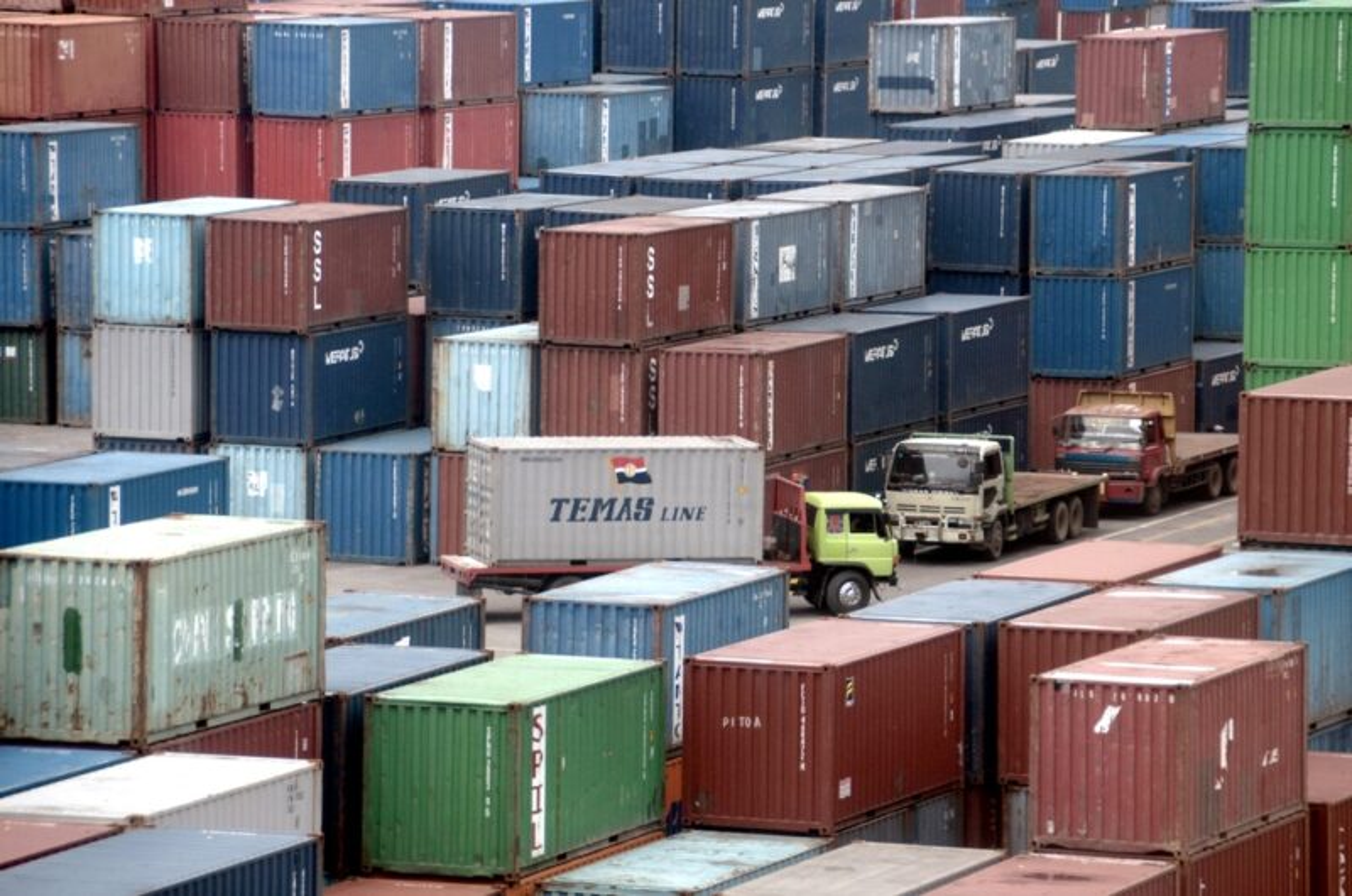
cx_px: 676
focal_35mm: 300
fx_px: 11244
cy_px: 448
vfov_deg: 4.6
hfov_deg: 6.9
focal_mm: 200
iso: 400
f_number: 8
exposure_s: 1/500
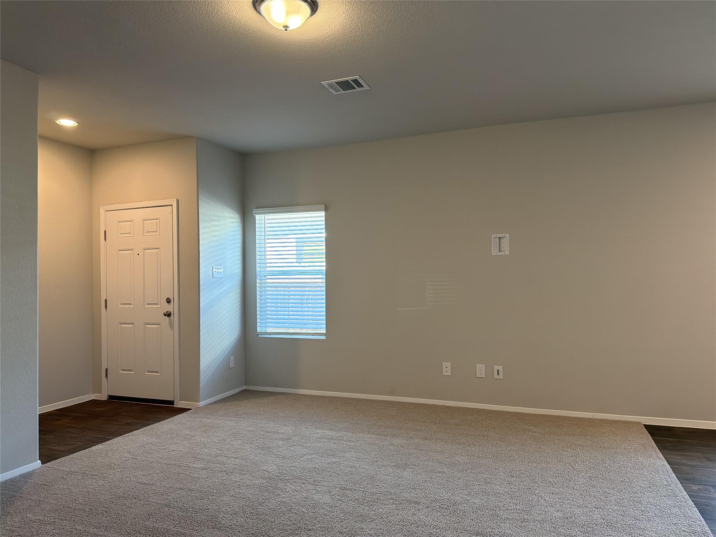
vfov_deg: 56.8
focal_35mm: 24
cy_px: 268
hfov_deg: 71.6
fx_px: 496
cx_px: 358
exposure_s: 1/120
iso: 250
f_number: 1.78
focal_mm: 6.76
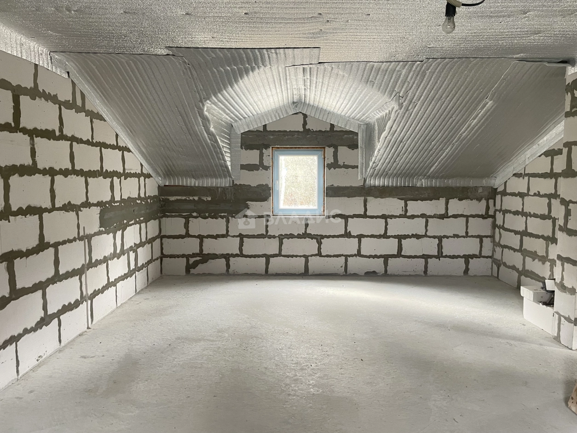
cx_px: 288
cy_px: 216
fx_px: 433
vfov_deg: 53.1
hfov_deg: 67.3
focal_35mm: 26
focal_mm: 4.2
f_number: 1.6
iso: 125
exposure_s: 1/60
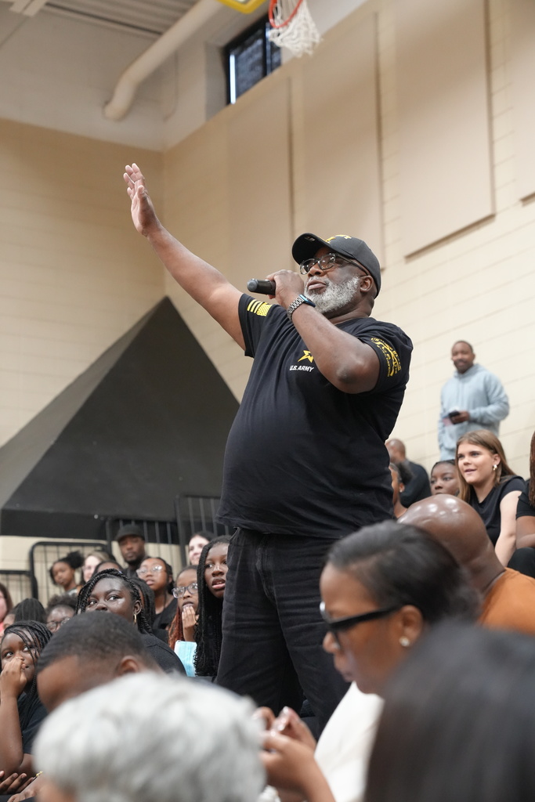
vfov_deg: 28.8
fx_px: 1560
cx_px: 268
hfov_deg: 19.5
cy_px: 401
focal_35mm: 70
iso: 6400
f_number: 4
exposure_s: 1/160
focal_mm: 70
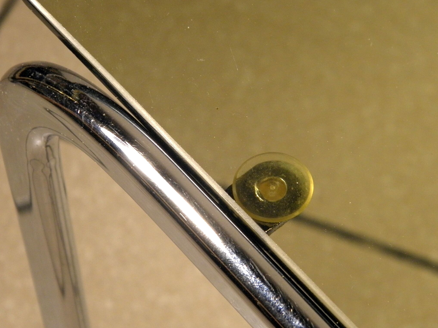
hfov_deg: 19.4
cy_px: 167
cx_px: 276
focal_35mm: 101
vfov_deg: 14.6
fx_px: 1278
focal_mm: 14.3
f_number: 4.4
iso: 200
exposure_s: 1/40
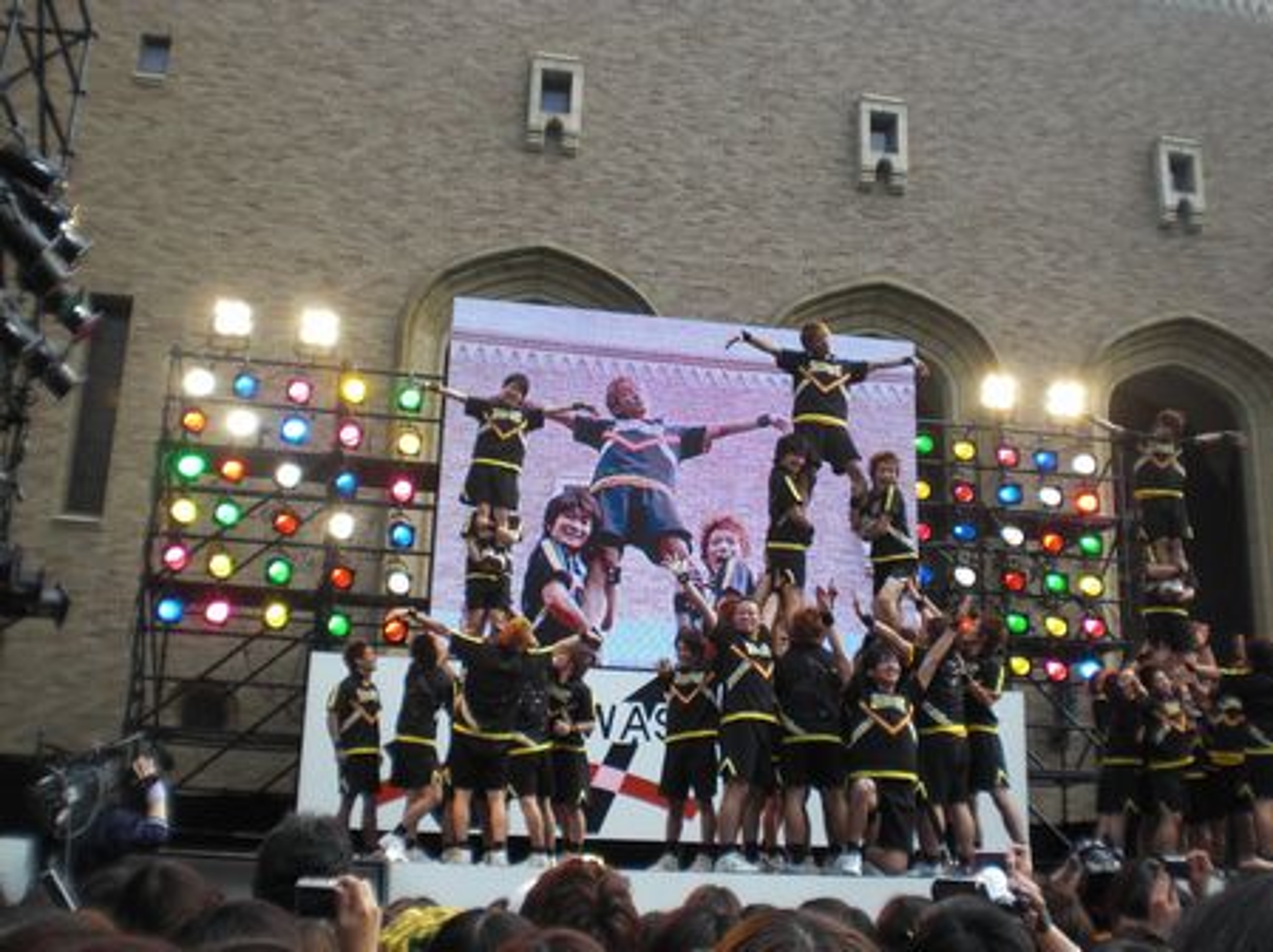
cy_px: 476
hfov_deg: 49.0
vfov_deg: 37.7
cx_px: 636
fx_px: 1396
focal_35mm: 38
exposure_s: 1/320
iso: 64
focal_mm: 6.3
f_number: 3.1
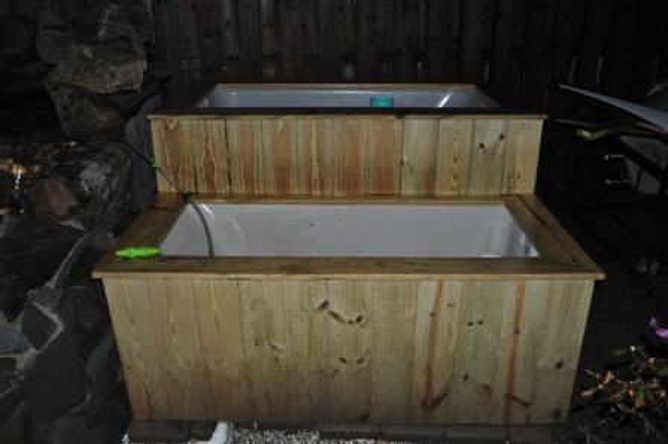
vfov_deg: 43.5
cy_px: 222
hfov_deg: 62.0
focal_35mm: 30
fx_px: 556
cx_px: 334
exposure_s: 1/60
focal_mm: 20
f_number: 3.8
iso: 800
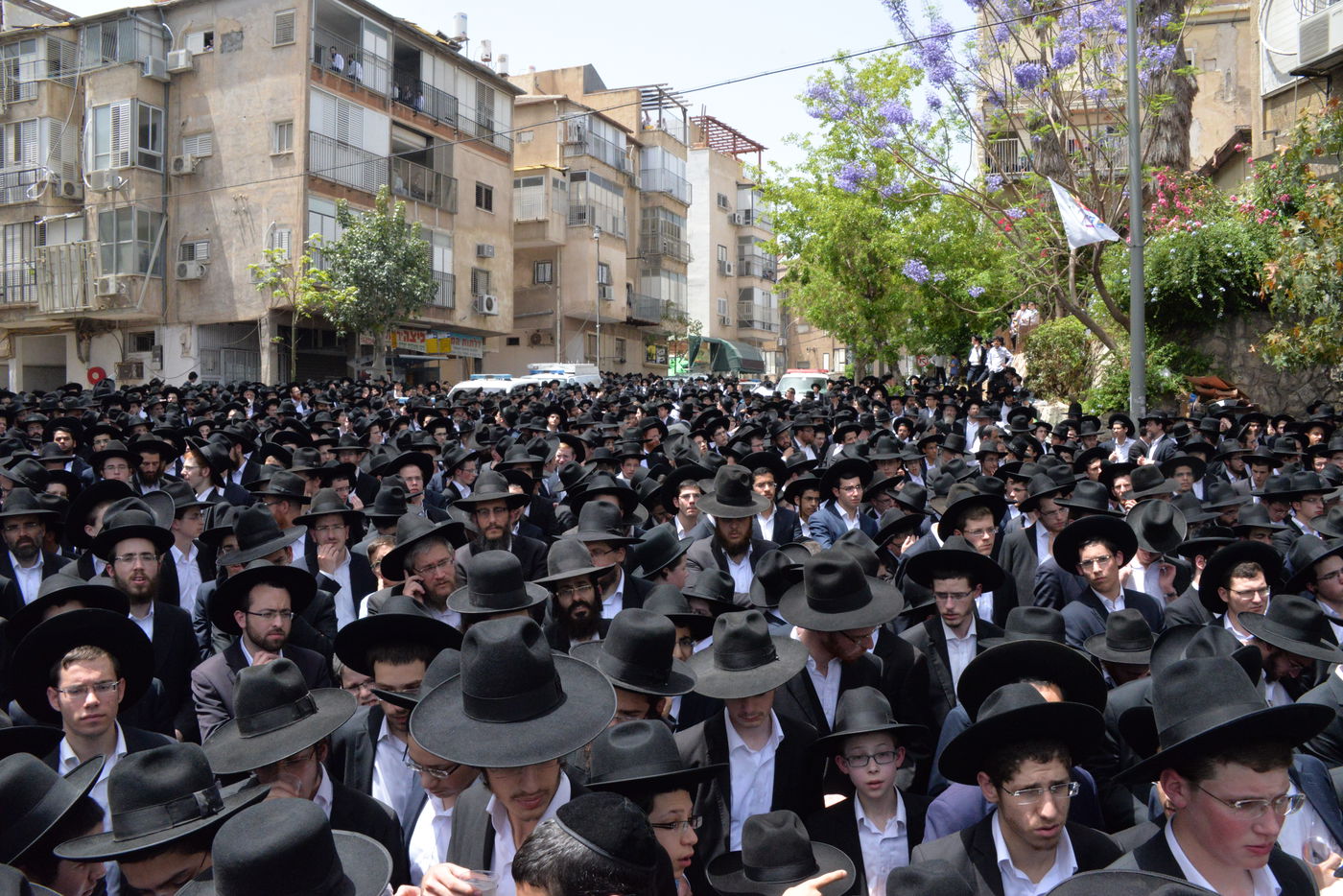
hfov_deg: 65.5
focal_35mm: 28
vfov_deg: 46.4
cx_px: 672
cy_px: 448
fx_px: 1045
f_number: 16
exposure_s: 1/1000
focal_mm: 28
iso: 5000
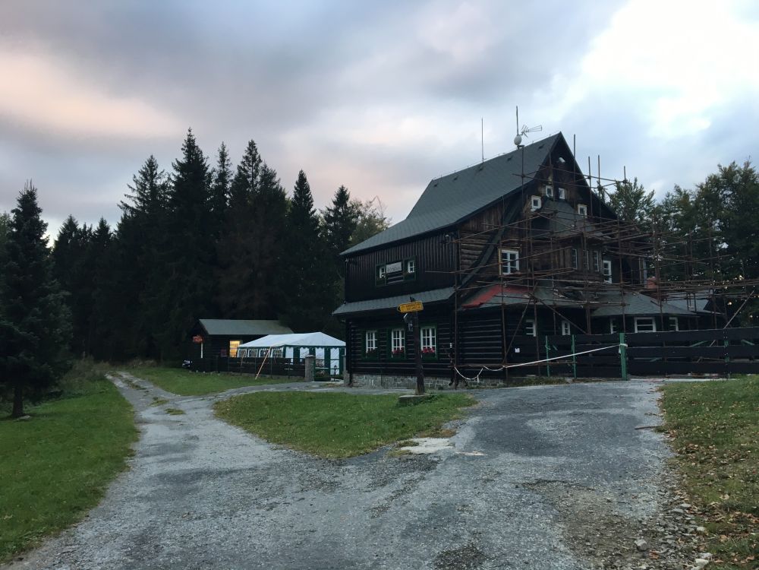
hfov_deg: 61.7
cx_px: 380
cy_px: 285
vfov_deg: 48.2
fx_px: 636
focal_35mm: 29
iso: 32
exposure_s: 1/33
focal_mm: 4.15
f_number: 2.2
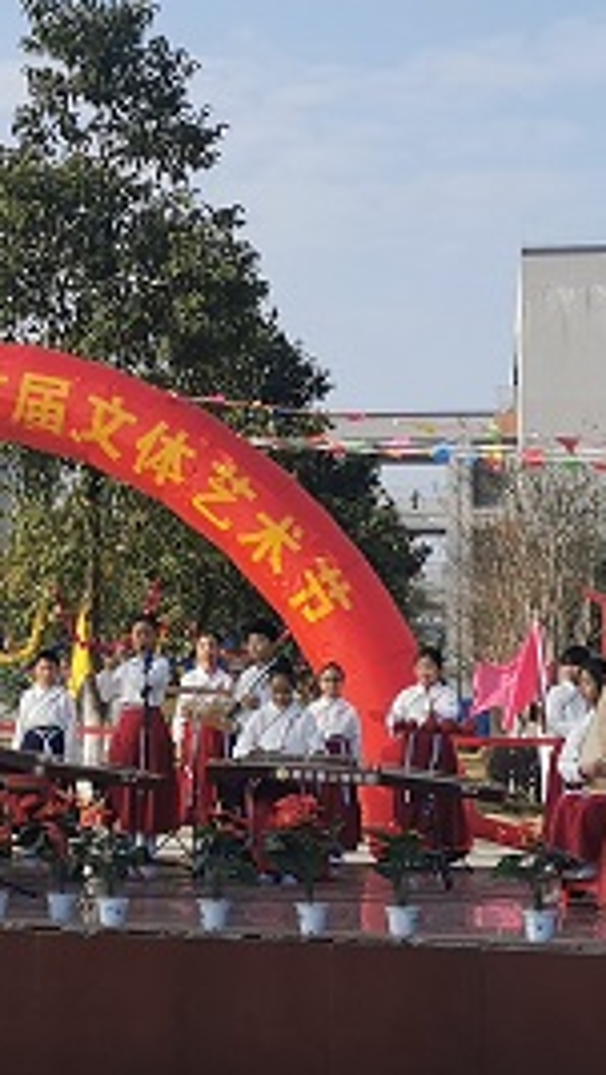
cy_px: 505
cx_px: -153
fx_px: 2596
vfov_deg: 23.4
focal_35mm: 91
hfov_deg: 12.9
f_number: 1.8
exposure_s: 1/2066
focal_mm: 5.58
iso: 50
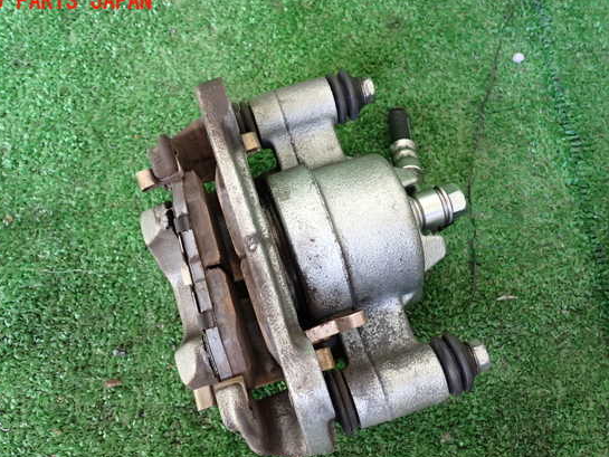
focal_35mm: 33
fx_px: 581
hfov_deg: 55.3
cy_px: 239
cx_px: 284
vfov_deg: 42.9
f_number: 2.3
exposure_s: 1/30
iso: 250
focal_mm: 5.4
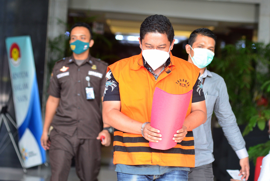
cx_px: 135
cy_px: 90
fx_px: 840
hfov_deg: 18.3
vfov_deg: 12.2
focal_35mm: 112
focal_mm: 112
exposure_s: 1/160
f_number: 3.5
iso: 1000
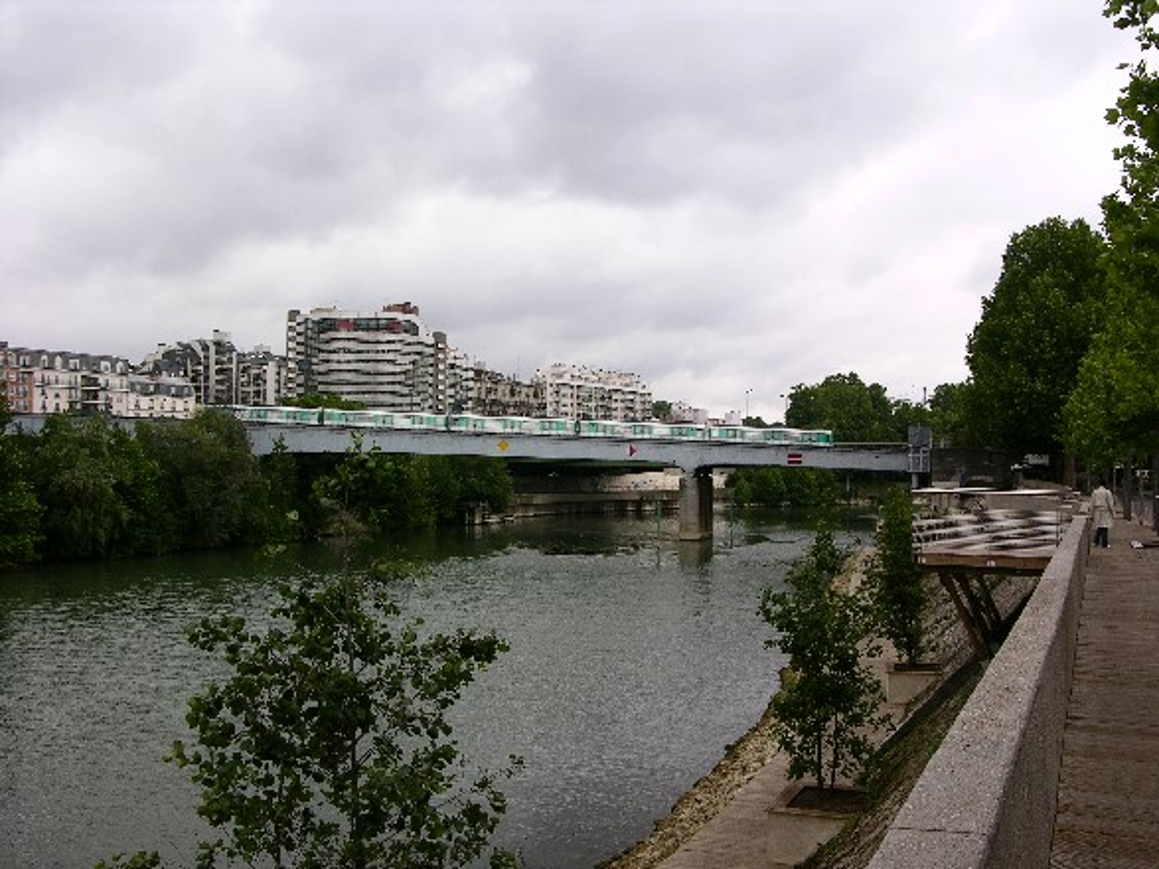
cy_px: 434
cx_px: 580
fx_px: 1172
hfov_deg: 52.6
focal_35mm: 35
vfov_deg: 40.7
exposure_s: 1/65.8
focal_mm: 8.9
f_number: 5
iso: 50
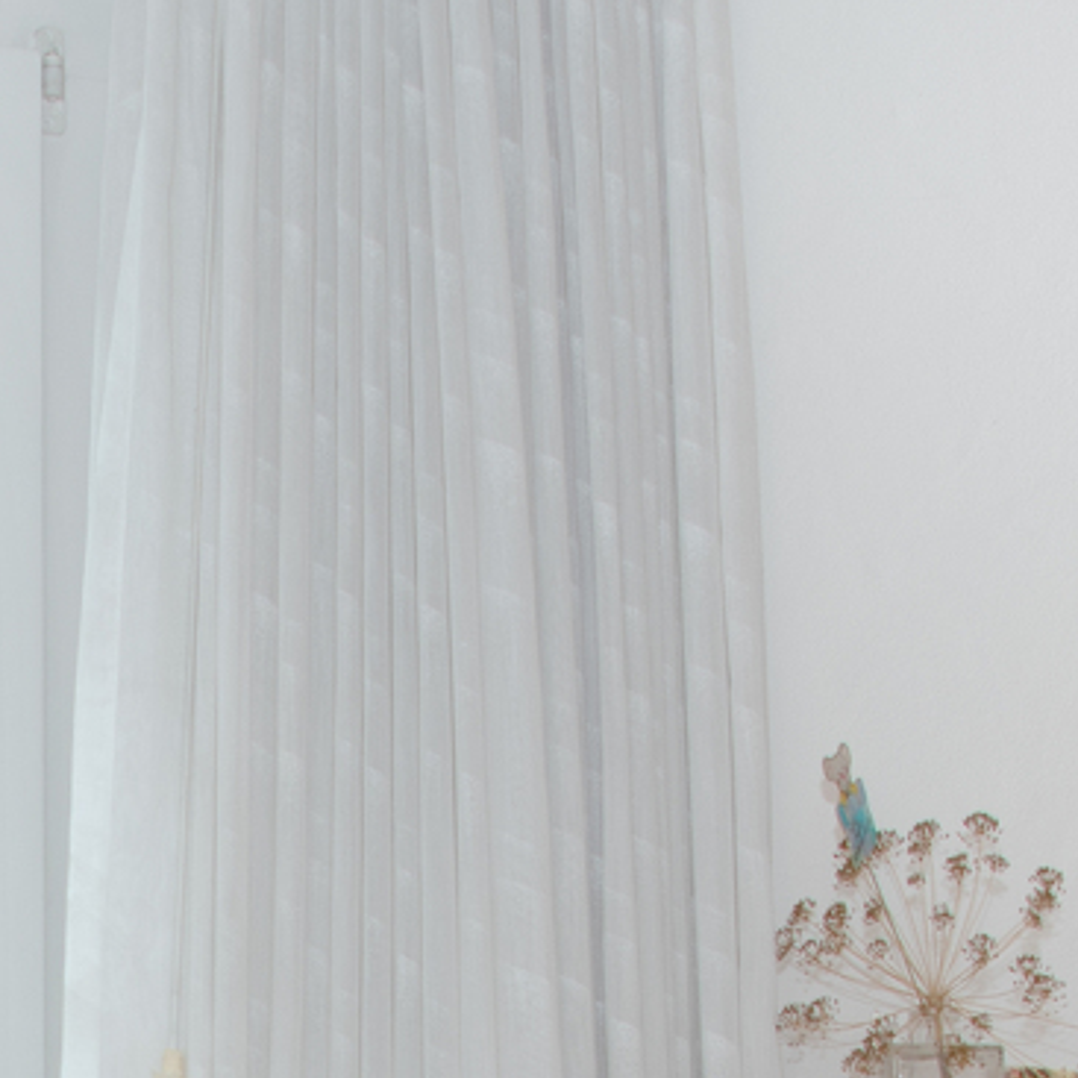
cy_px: 2269
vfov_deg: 9.7
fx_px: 5849
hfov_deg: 10.4
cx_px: -235
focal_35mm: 166
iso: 80
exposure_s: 1/80
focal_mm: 28
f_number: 4.5
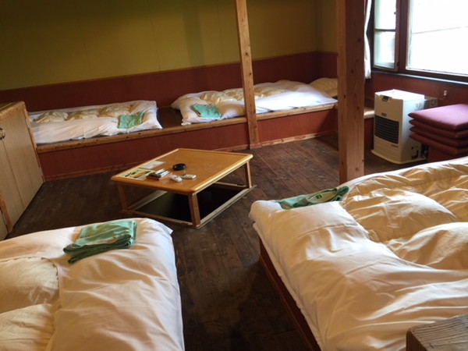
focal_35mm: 29
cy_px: 176
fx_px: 392
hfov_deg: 61.7
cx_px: 234
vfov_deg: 48.2
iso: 32
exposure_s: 1/15
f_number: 2.2
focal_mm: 4.15
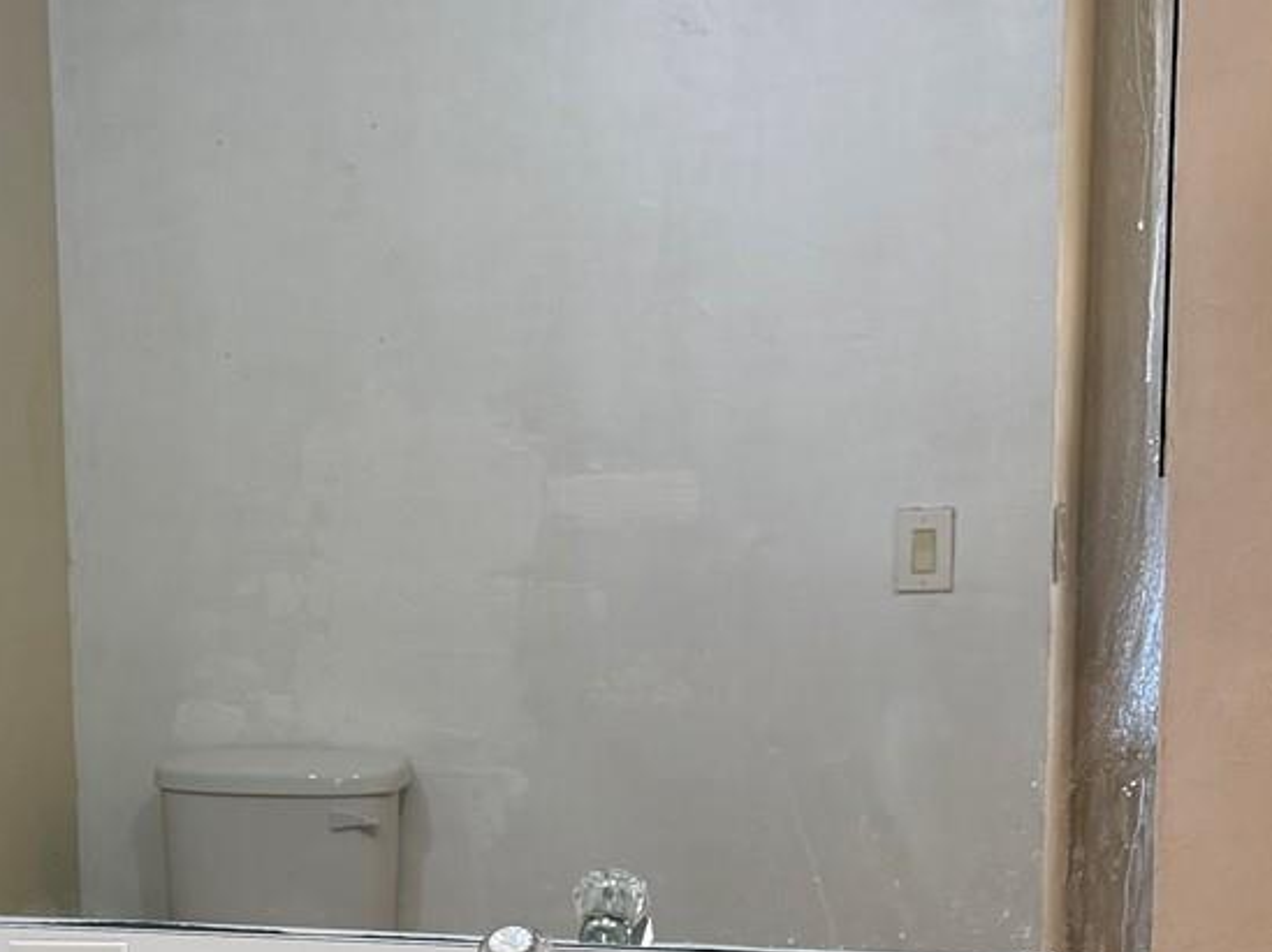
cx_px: -195
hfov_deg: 25.4
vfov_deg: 20.4
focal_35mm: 70
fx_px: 2571
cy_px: 927
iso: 160
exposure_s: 1/120
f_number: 1.78
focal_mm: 6.76
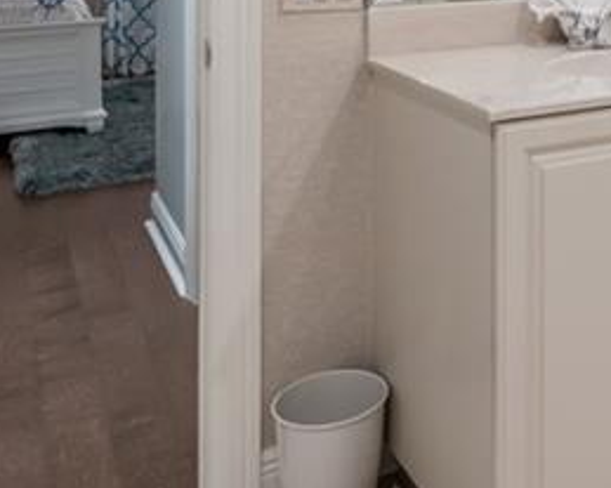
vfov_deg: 25.3
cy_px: -98
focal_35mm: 54
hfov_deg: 31.2
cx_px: 661
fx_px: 974
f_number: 11
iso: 125
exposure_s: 1/3
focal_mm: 14.5
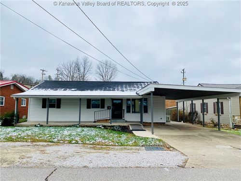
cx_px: 120
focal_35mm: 26
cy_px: 90
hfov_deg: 67.3
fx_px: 181
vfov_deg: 53.1
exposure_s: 1/1377
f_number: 1.8
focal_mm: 4.25
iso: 32
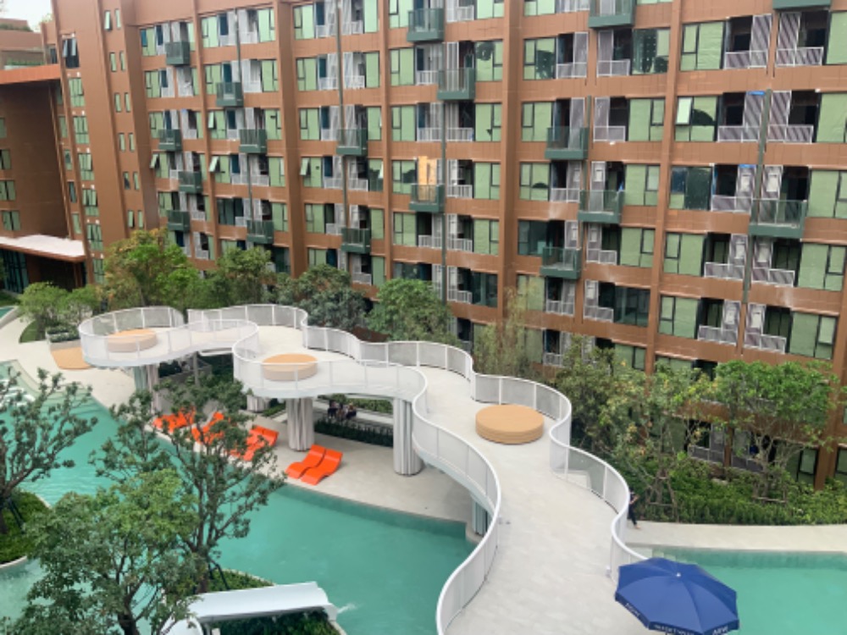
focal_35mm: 29
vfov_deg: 48.2
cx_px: 424
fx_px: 710
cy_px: 318
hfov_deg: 61.7
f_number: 1.8
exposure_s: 1/962
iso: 16
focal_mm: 3
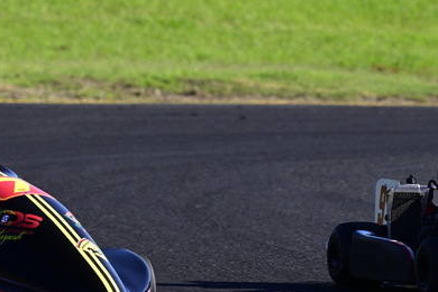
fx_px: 11241
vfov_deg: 1.5
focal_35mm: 924
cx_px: -10
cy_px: 76
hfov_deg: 2.2
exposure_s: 1/640
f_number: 11
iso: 640
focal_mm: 450
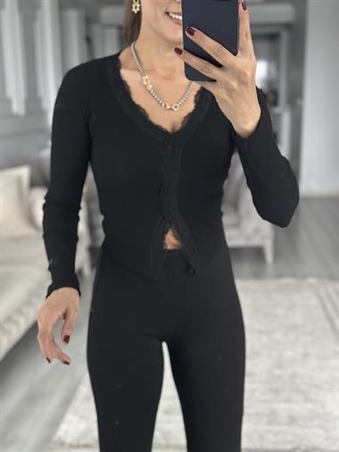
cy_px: 226
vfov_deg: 39.6
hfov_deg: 30.3
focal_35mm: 48
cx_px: 170
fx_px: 626
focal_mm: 6.86
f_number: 1.78
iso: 800
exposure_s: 1/35
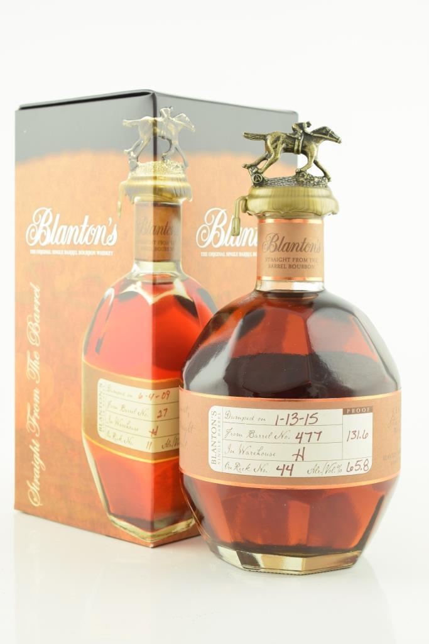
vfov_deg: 33.4
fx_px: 1072
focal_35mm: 60
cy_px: 322
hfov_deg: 22.6
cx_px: 214
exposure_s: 1/10
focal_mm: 40
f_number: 8
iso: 100
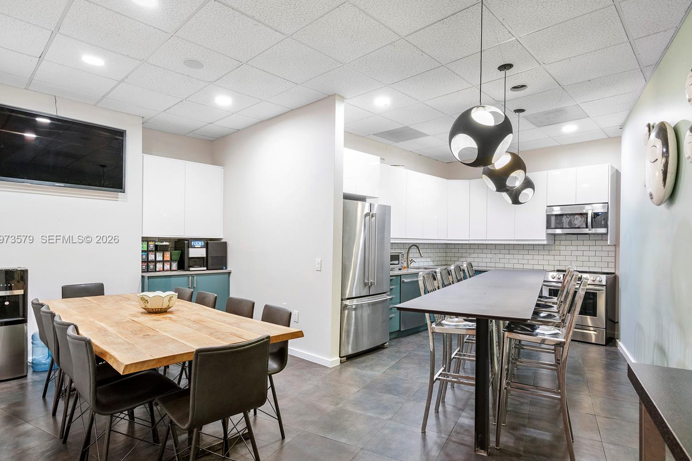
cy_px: 240
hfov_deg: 86.9
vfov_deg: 64.5
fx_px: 365
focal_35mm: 19
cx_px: 341
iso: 640
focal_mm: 18
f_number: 8
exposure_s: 1/6
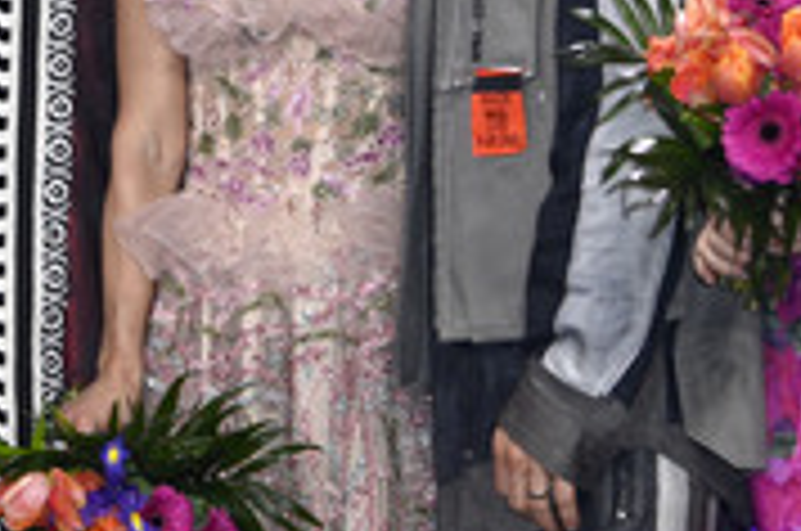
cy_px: -22
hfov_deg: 7.7
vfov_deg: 5.1
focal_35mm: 266
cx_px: 155
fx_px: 5908
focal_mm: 105
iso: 4000
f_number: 6.3
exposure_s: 1/200
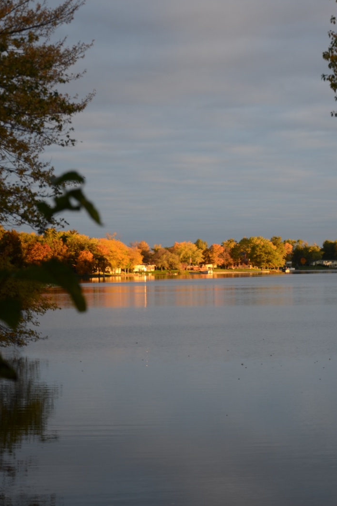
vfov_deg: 18.8
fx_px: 1531
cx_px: 259
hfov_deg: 12.5
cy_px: 253
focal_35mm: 109
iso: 100
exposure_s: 1/50
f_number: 4.8
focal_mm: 48
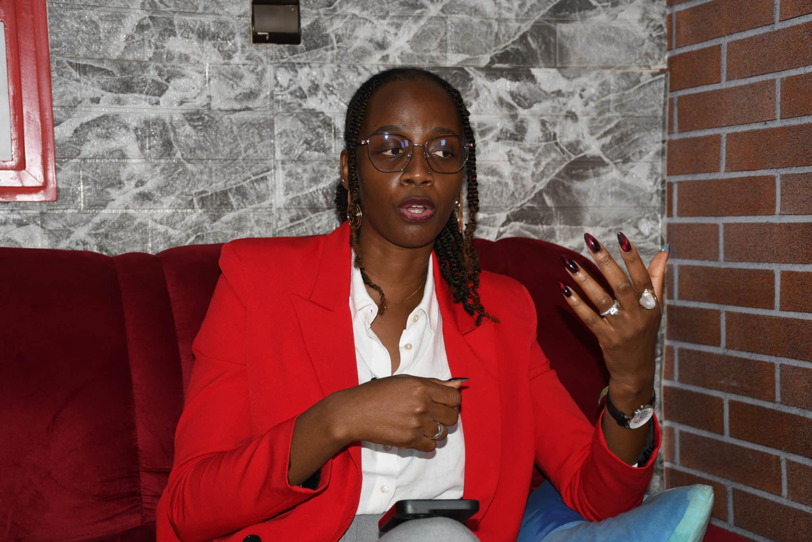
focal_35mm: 60
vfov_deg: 22.6
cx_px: 406
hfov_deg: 33.4
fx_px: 1353
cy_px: 271
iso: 100
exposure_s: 1/60
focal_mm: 40
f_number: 4.5
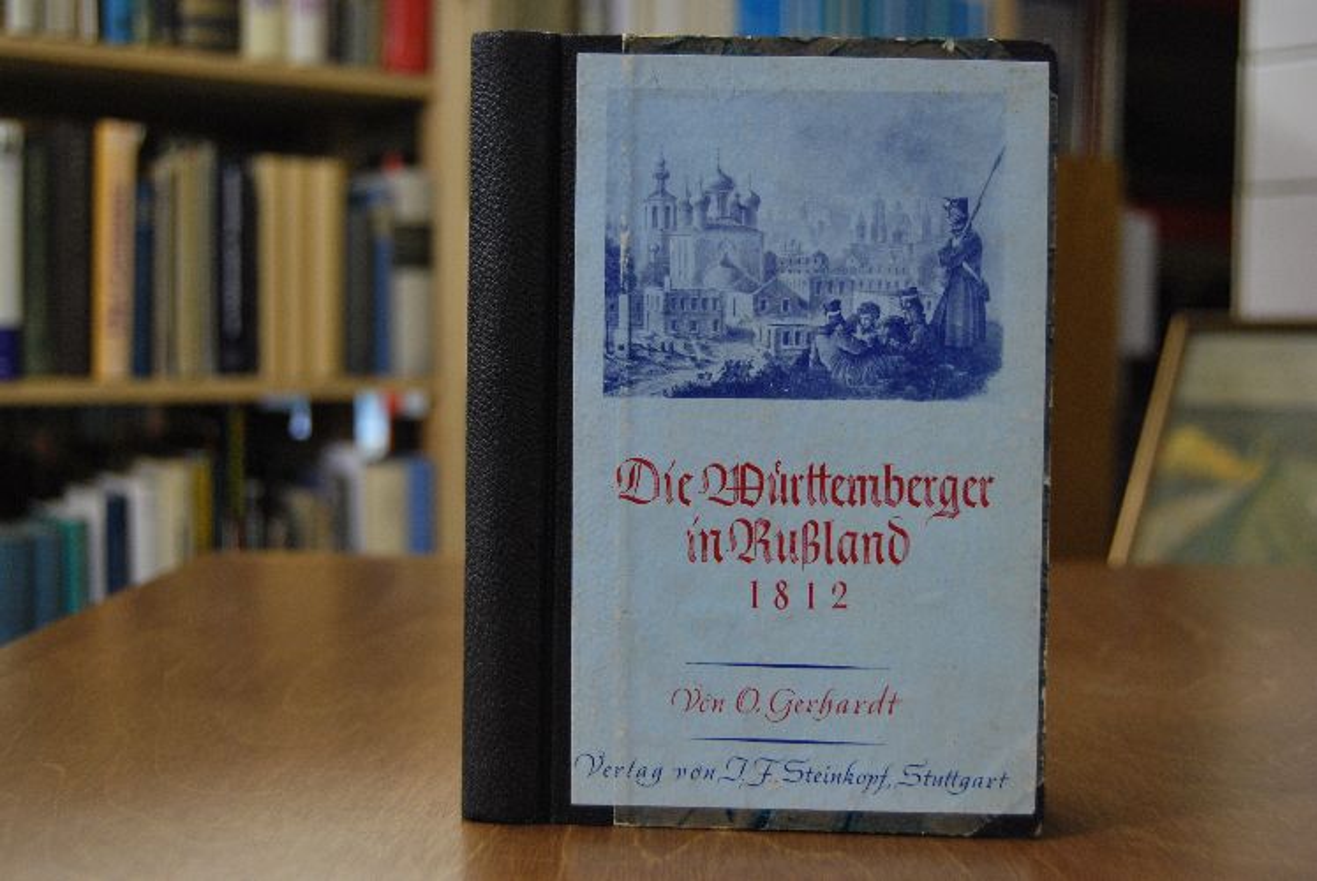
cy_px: 440
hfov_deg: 42.3
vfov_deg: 29.0
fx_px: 1703
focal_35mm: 46
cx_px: 658
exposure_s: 1/30
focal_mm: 31
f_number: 4.5
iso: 560
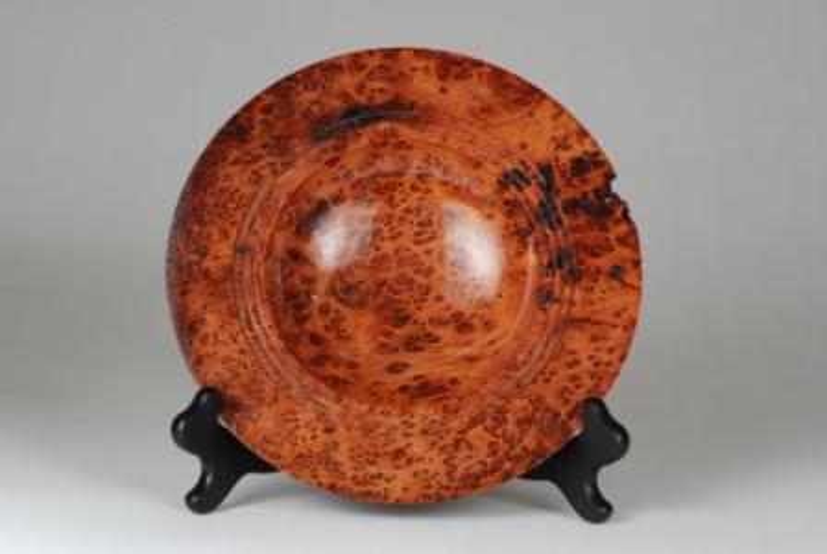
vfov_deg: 11.5
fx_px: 2760
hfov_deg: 17.0
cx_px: 414
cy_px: 277
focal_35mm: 120
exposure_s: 6
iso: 100
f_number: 25
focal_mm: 80
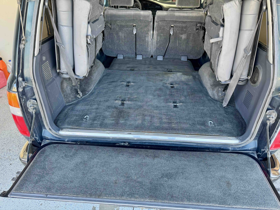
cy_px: 105
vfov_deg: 56.8
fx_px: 194
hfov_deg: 71.6
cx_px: 140
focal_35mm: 24
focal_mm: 6.76
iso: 160
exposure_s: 1/120
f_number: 1.78
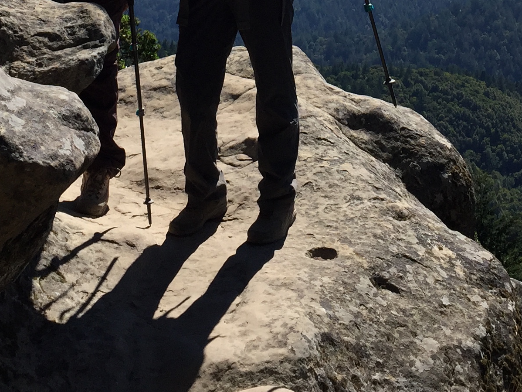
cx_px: 316
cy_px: -123
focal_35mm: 79
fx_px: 1192
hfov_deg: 24.7
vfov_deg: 17.5
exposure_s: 1/2825
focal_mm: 4.15
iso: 32
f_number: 2.2
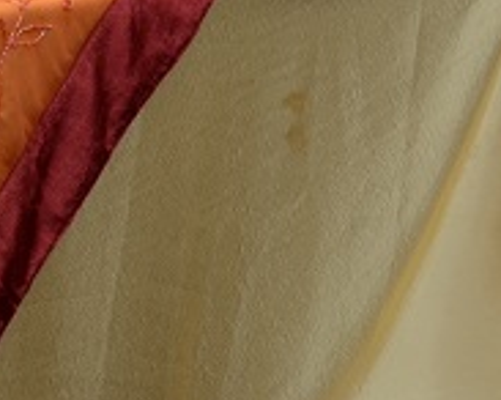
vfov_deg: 5.9
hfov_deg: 6.7
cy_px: -367
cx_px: -1049
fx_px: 3821
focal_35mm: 258
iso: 200
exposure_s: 1/60
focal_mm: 28
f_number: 6.3
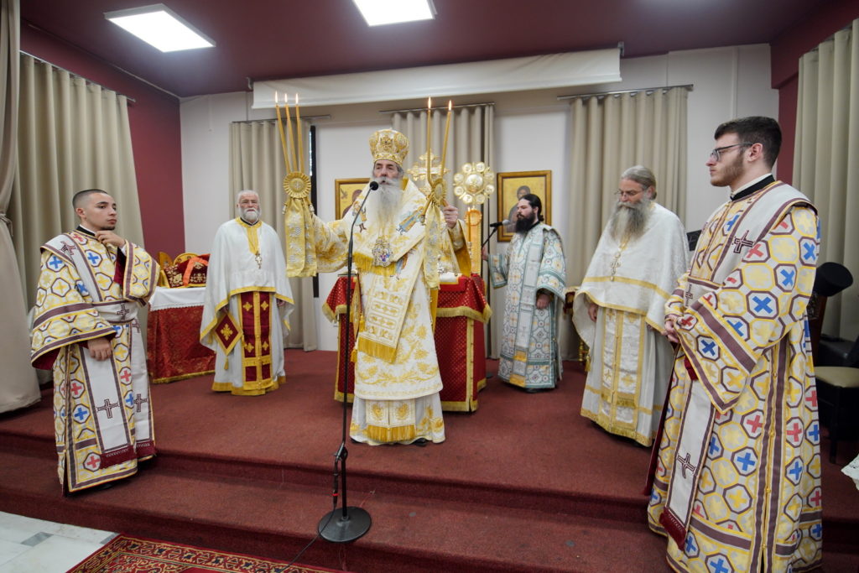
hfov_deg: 96.7
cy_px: 286
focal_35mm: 16
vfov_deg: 73.8
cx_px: 430
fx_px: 382
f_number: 2.8
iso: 1250
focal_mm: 16
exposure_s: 1/200
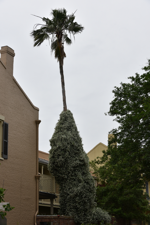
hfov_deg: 21.9
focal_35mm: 62
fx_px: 387
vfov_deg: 32.4
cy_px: 112
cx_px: 75
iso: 100
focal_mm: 62
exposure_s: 1/320
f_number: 9
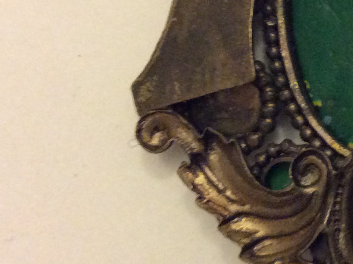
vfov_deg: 16.4
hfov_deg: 20.6
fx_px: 906
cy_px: 47
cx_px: 420
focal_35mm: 89
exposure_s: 1/24
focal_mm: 3.3
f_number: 2.4
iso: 320
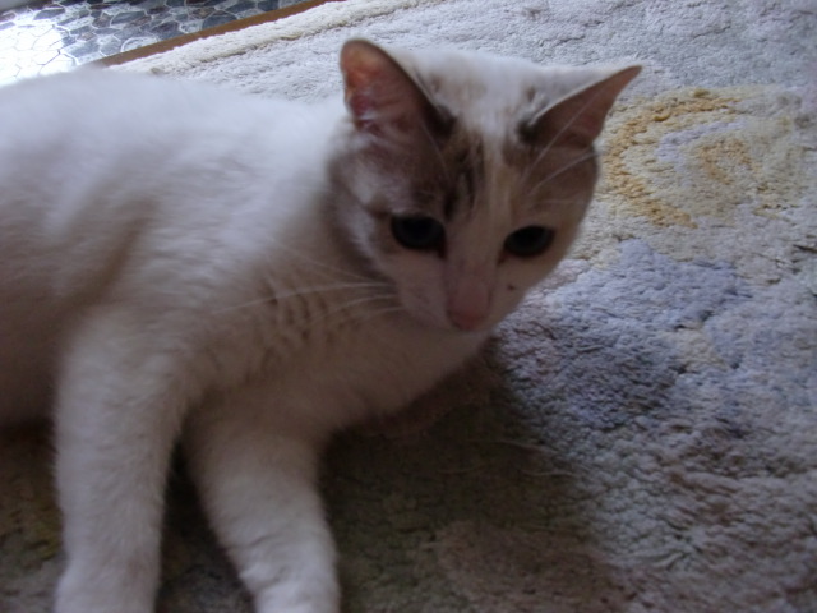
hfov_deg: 51.4
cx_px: 408
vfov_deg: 39.7
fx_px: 850
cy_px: 306
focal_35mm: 36
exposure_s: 1/20
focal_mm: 6.3
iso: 400
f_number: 2.8
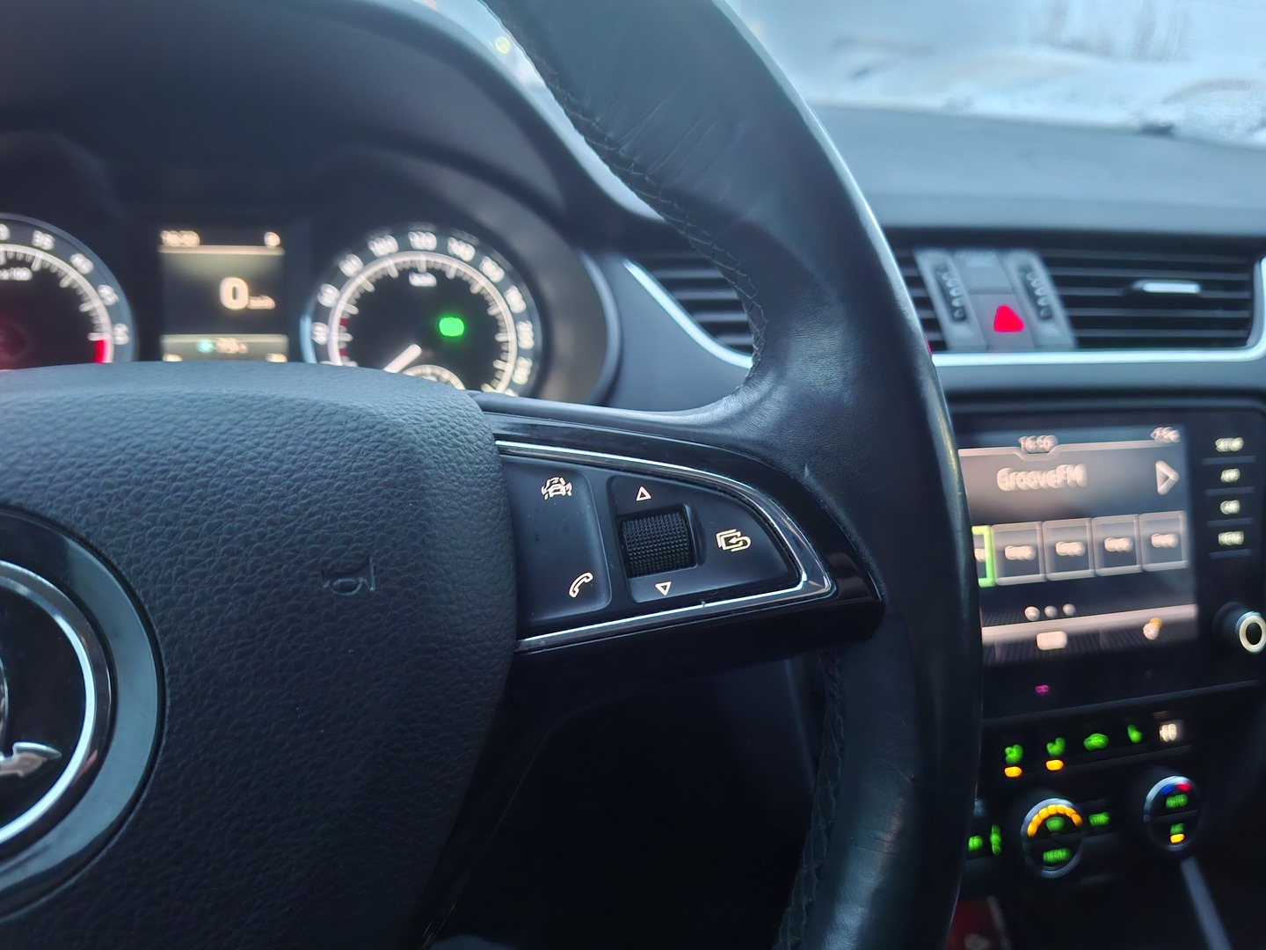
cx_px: 633
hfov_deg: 73.9
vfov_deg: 58.9
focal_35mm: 23
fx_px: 841
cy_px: 475
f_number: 1.8
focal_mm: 5.54
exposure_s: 1/13
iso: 1250
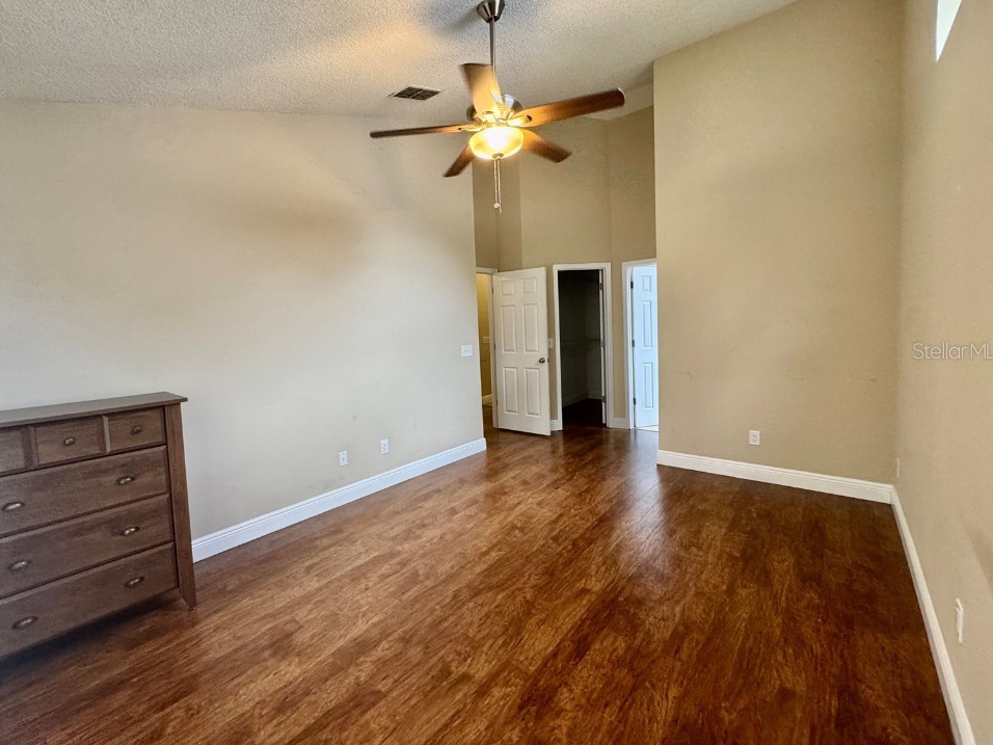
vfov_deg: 81.7
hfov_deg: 98.1
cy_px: 350
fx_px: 430
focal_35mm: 15
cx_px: 479
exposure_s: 1/99
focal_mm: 2.22
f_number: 2.2
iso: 250
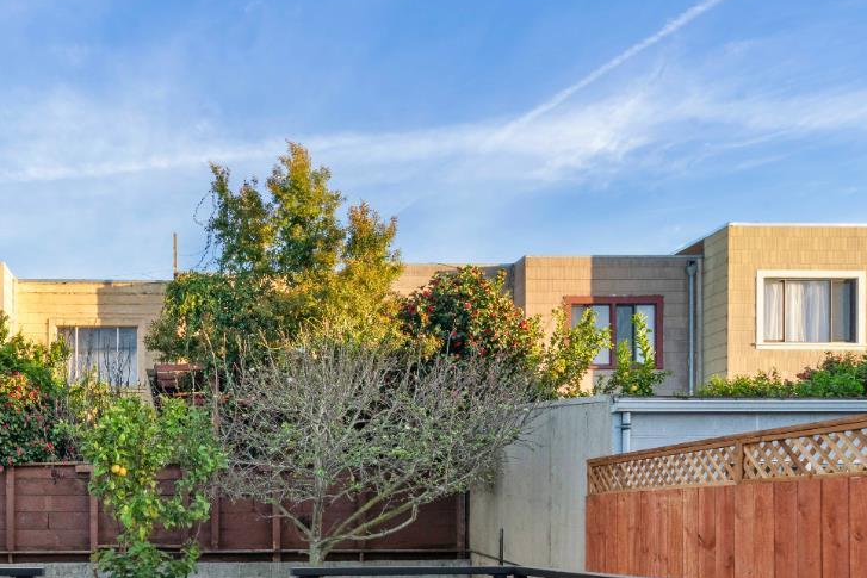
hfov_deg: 53.8
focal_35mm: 33
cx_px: 187
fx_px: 795
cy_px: 528
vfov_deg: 37.2
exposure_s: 1/20
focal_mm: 16
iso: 320
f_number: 16
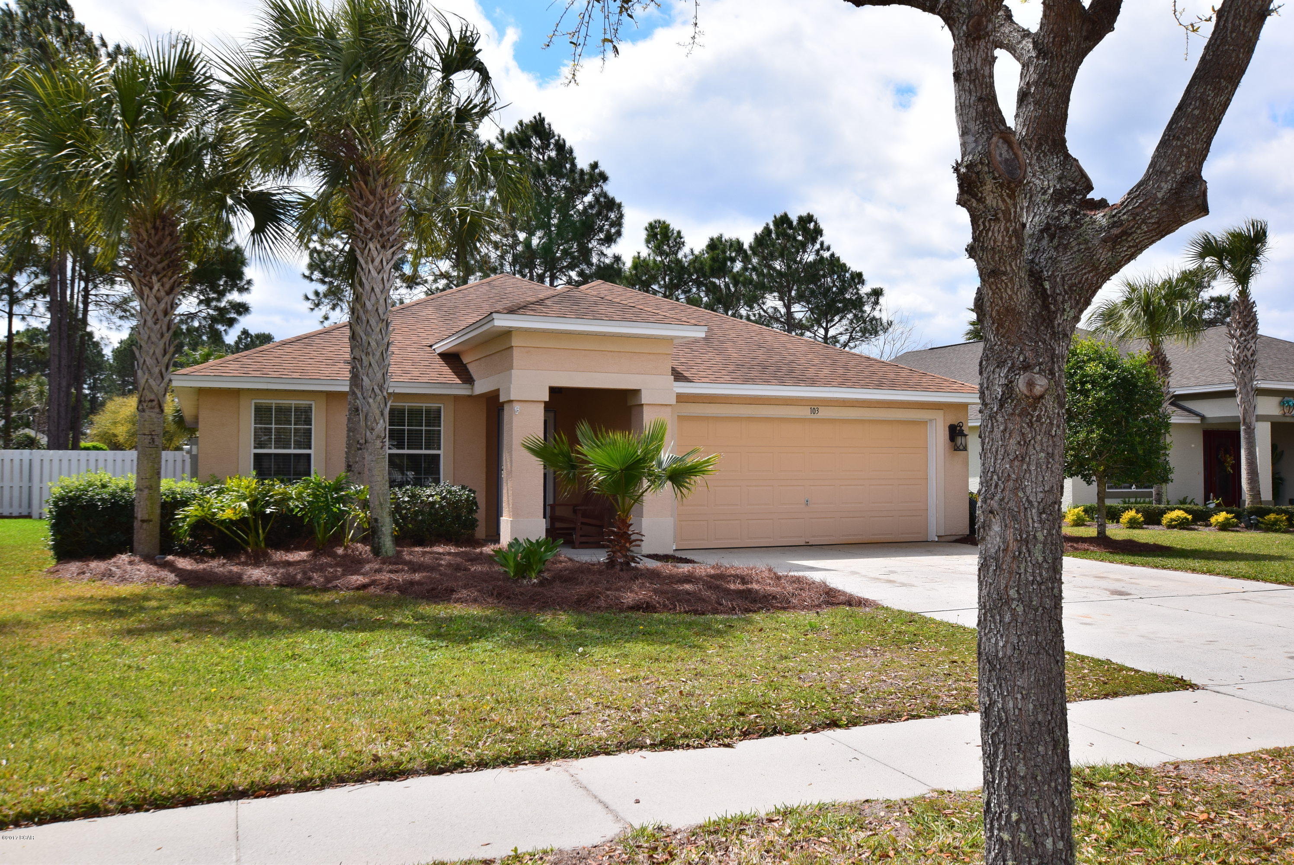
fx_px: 1079
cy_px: 432
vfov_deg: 43.7
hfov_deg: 61.9
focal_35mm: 30
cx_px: 647
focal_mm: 20
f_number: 11
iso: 250
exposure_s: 1/500
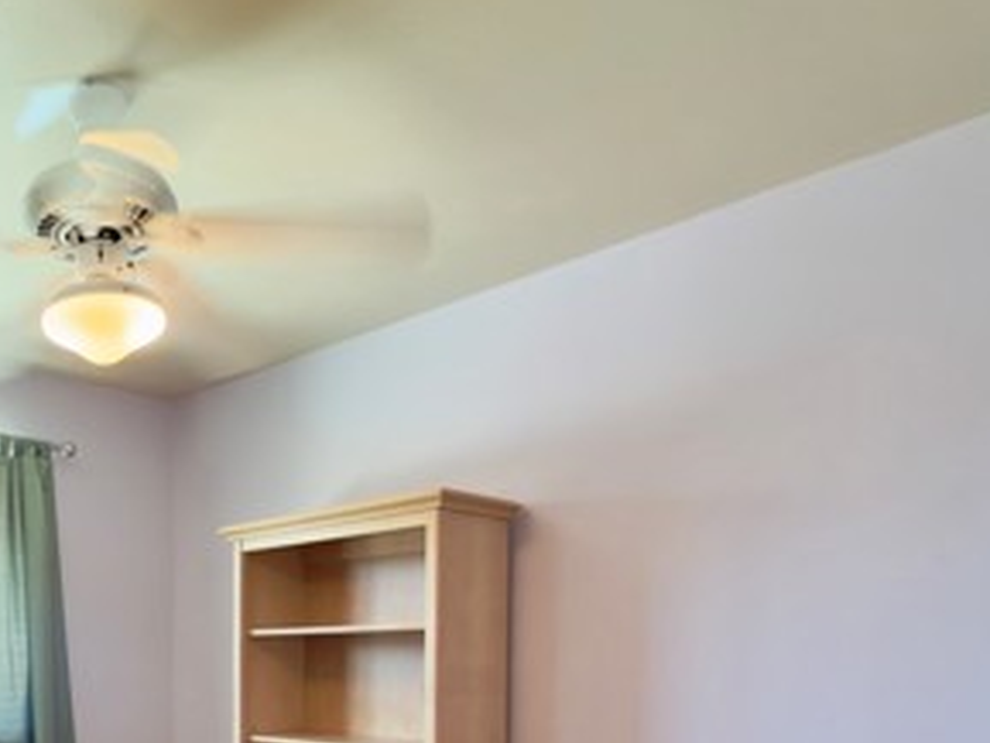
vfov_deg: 41.3
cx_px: 123
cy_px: 692
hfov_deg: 52.3
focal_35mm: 31
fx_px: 887
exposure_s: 1/60
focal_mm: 2.22
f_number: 2.2
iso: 80
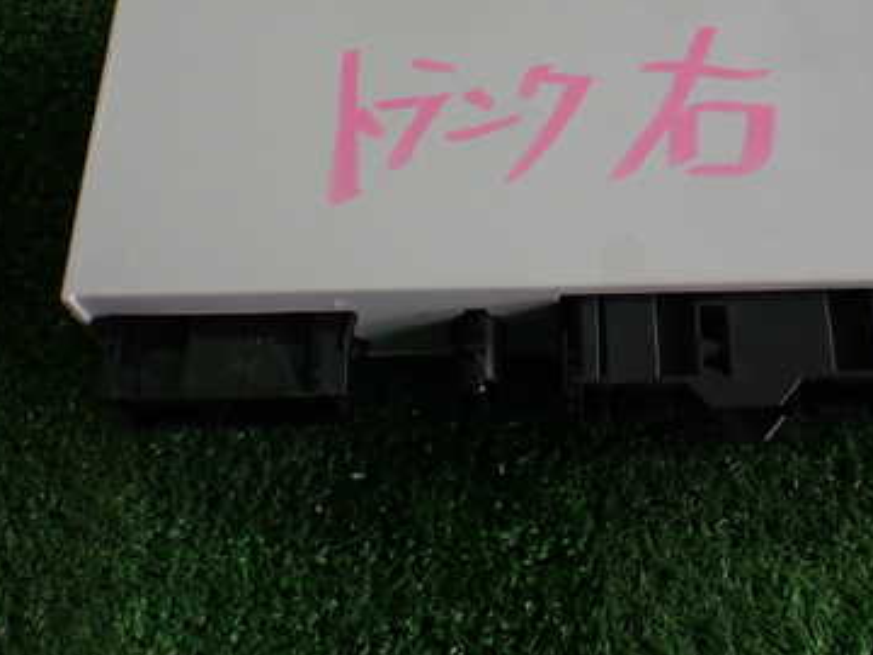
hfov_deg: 37.8
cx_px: 577
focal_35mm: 50
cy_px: 192
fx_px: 1261
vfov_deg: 28.8
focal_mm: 5.4
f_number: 2.3
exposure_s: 1/125
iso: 200
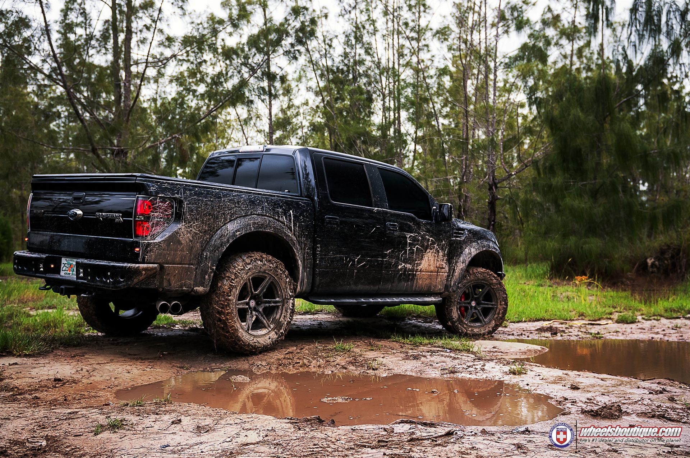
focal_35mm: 42
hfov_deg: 46.5
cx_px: 345
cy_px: 229
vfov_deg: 31.8
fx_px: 804
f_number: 2.8
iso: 200
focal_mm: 28
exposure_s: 1/320
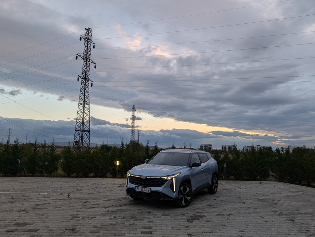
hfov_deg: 69.3
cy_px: 120
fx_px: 228
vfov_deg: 55.0
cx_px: 158
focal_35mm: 25
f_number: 1.68
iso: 20
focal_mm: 6.9
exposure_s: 1/127
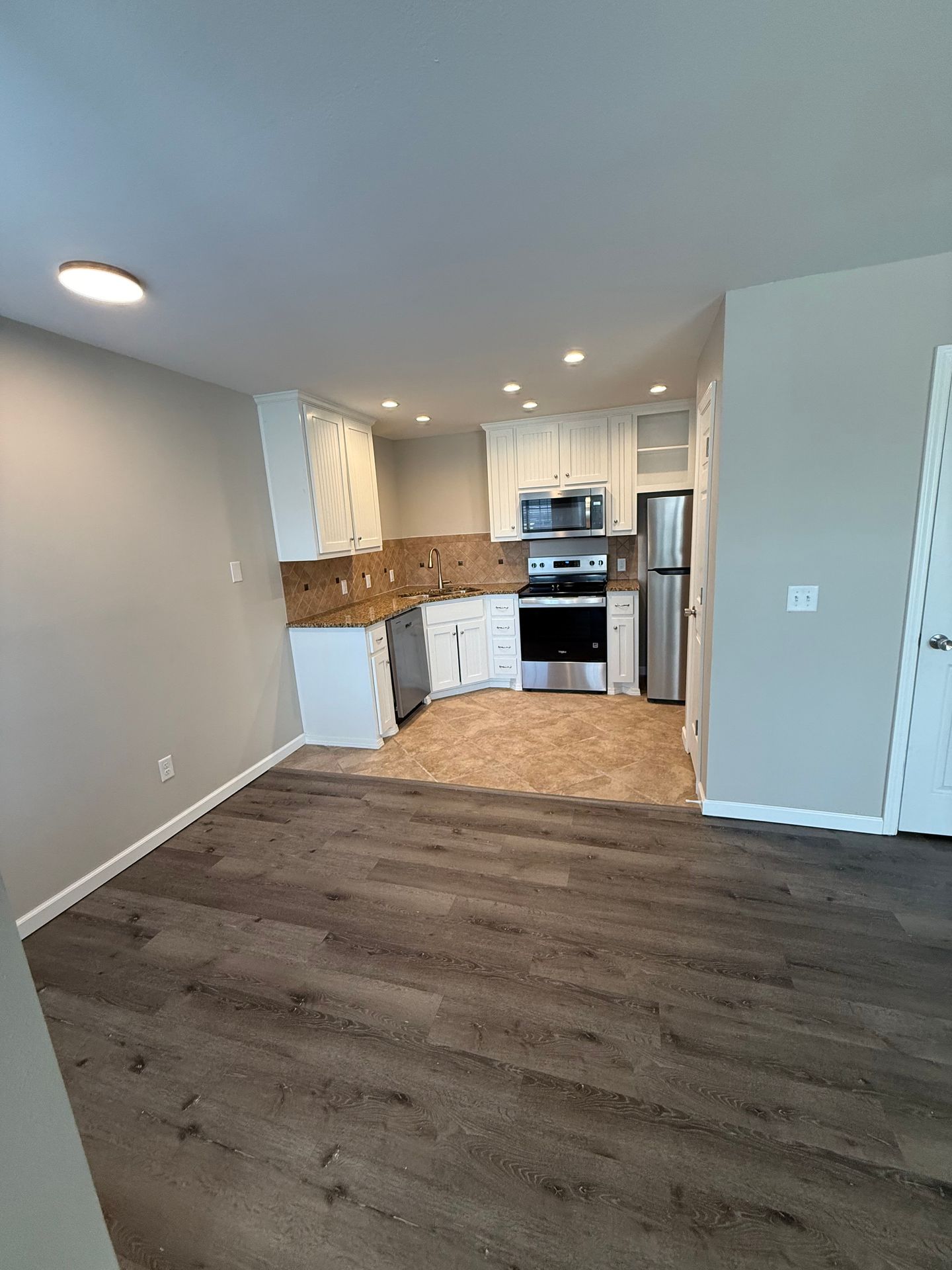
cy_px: 635
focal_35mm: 14
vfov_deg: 102.1
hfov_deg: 85.7
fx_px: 513
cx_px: 476
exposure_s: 1/120
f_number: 2.2
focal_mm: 2.22
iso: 200
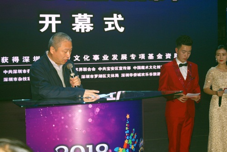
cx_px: 114
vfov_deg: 13.1
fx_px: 662
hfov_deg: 19.4
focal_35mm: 105
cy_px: 76
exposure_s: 1/125
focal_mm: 70
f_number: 6.3
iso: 400
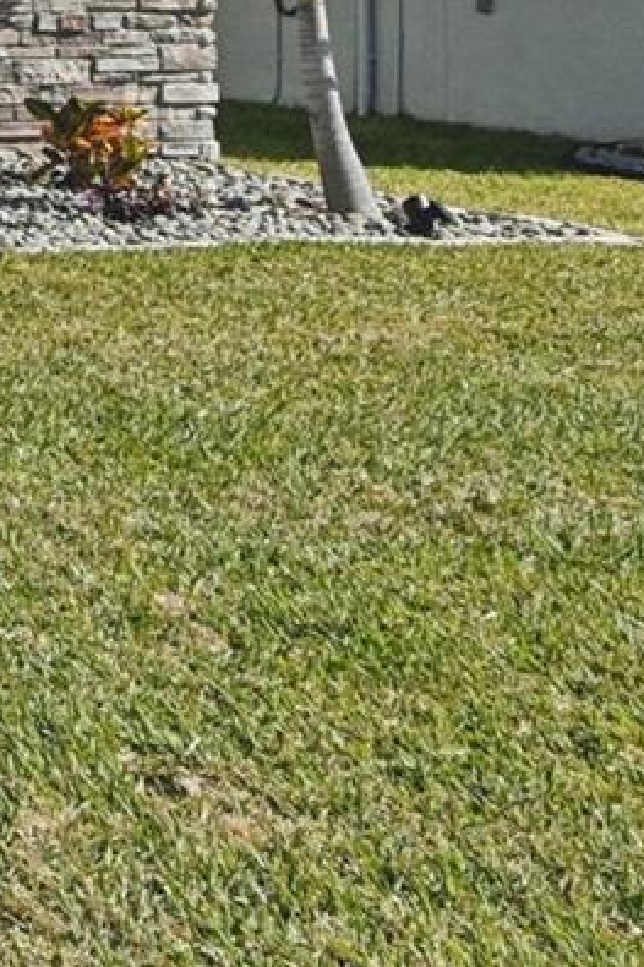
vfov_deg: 22.1
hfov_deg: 11.1
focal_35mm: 83
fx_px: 2230
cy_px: -272
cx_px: -1239
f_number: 8
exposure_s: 1/2500
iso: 400
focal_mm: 20.5
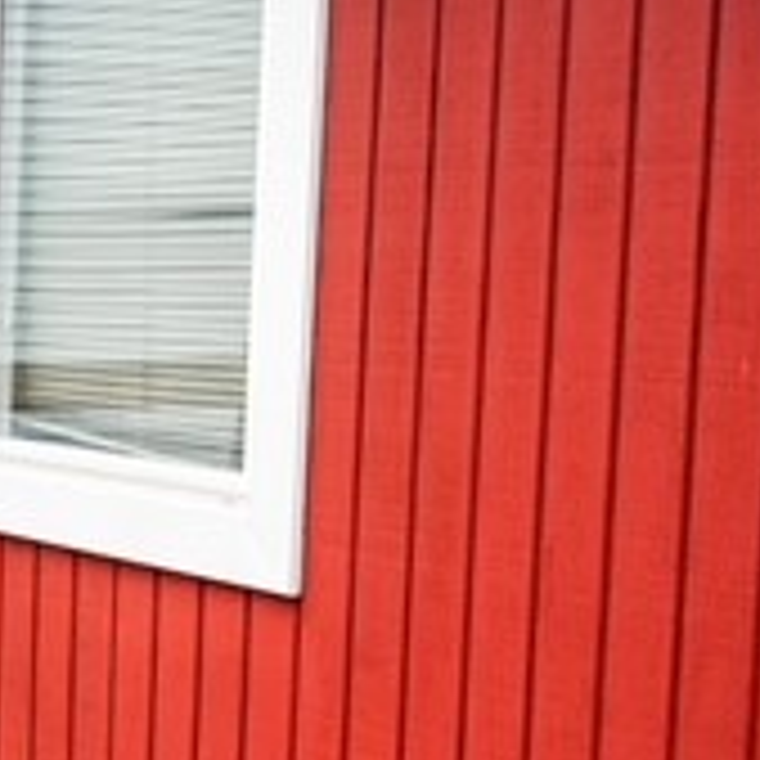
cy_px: 427
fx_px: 2161
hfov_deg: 18.1
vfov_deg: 19.9
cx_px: -324
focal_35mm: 87
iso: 50
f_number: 1.5
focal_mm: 5.7
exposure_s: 1/1050
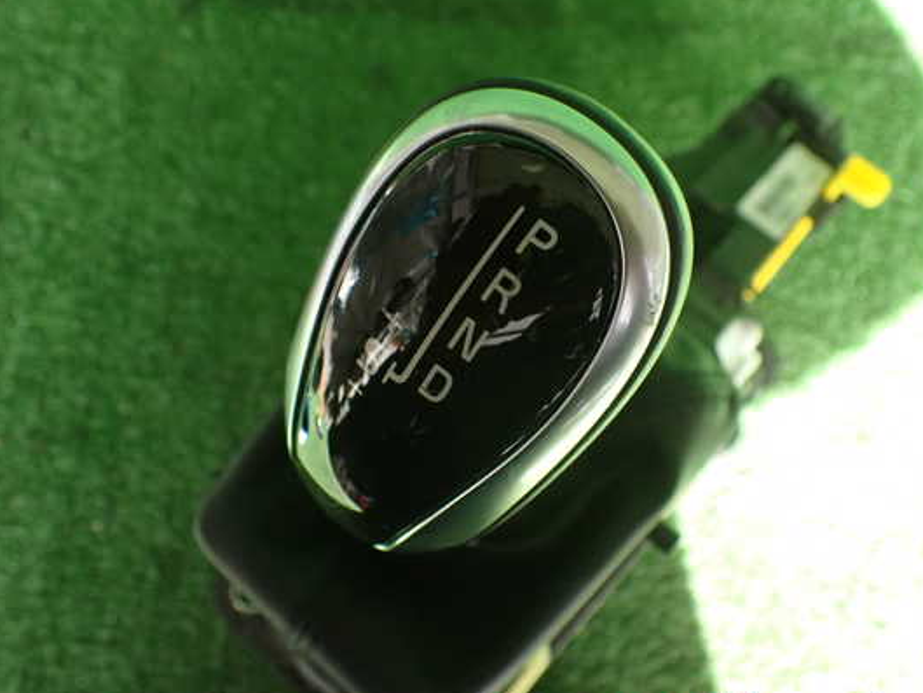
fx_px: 907
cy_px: 344
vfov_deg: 41.8
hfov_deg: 53.9
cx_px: 487
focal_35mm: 34
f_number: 2.3
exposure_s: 1/125
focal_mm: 5.4
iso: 250
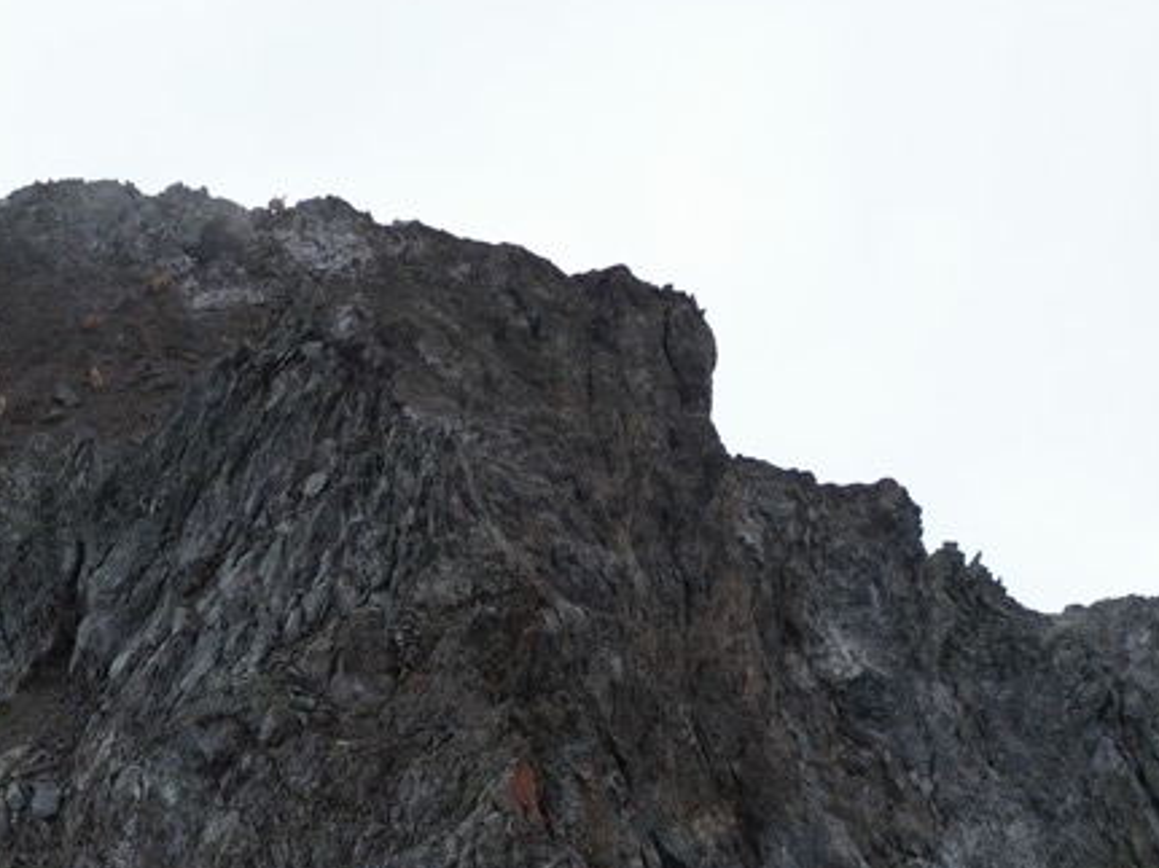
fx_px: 1908
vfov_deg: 25.6
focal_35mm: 57
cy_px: 457
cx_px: -204
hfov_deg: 29.4
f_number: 1.7
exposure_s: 1/1250
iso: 100
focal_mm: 6.72
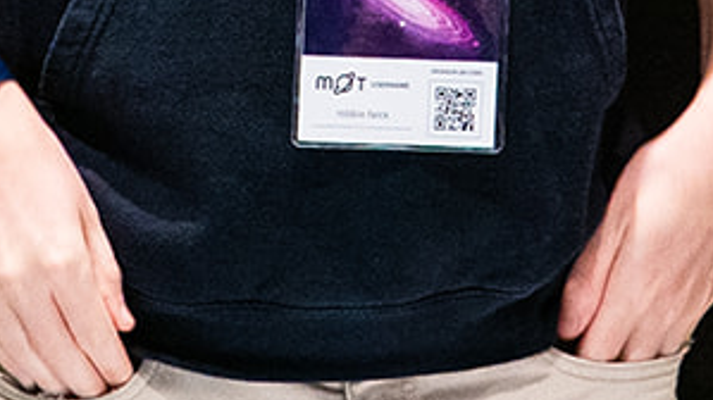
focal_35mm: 393
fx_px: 7428
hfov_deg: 5.5
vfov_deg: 3.1
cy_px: -501
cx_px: 401
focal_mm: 70
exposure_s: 1/80
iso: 3200
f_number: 5.6
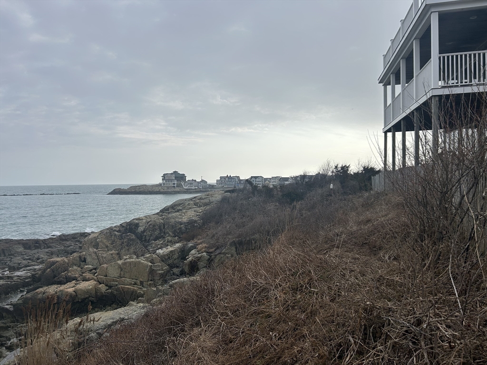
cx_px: 244
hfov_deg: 67.3
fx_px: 366
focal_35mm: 26
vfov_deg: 53.1
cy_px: 182
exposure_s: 1/4630
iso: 50
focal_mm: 5.7
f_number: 1.5
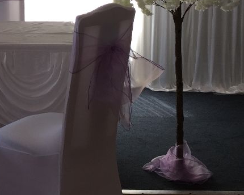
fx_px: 570
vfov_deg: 18.9
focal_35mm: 79
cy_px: 2
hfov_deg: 23.1
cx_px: -2
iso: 32
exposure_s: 1/121
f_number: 2.2
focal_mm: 4.15
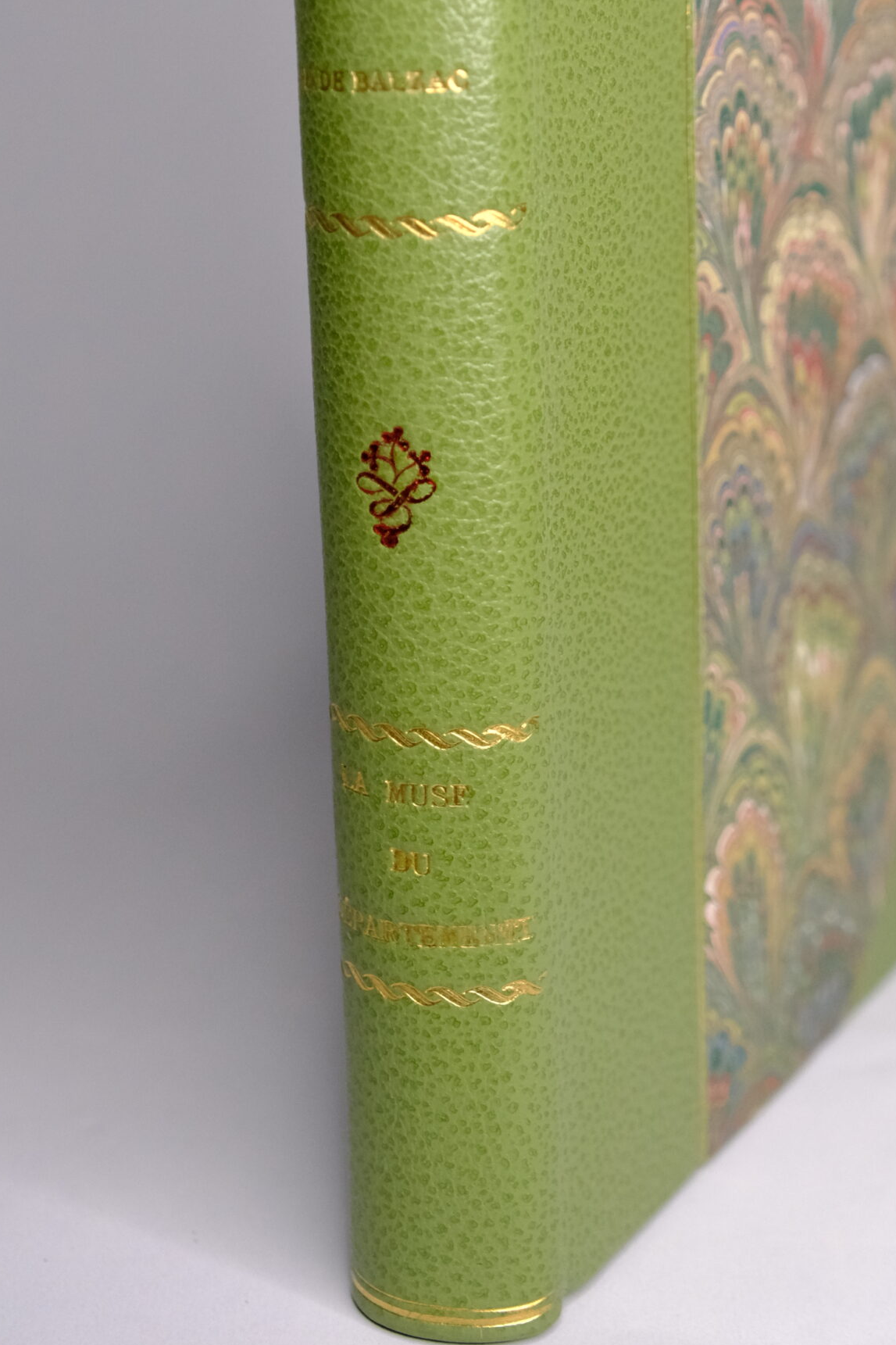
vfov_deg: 32.7
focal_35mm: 61
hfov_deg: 22.2
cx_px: 568
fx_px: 2278
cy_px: 480
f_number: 4
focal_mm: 27.5
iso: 2000
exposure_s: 1/100
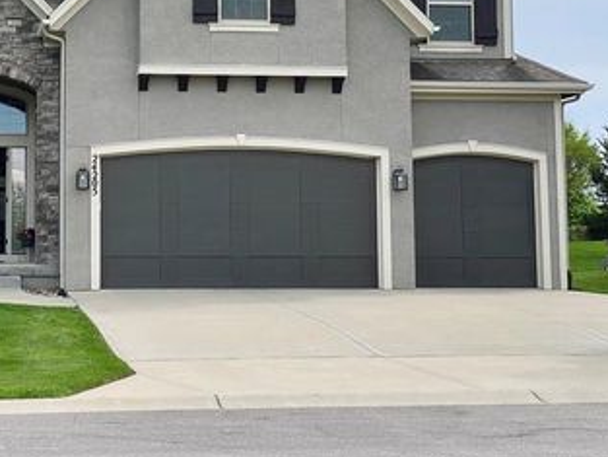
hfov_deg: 23.3
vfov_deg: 17.7
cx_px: 140
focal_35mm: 83
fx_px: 1458
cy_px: 116
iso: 20
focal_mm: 6
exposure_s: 1/1776
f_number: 2
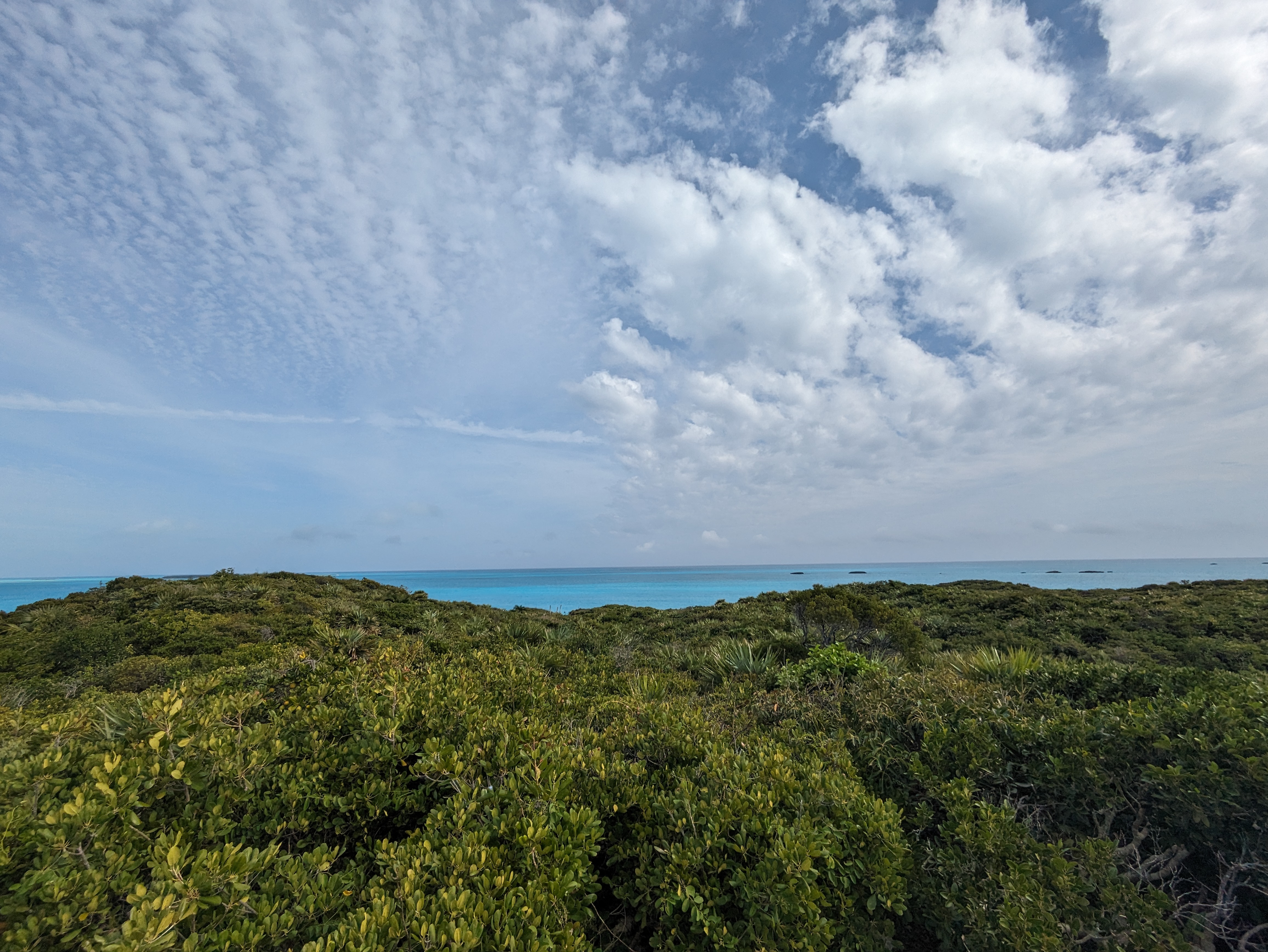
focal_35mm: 14
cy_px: 476
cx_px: 634
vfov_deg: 85.7
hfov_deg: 102.0
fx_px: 513
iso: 50
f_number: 2.2
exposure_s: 1/3559
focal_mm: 1.83
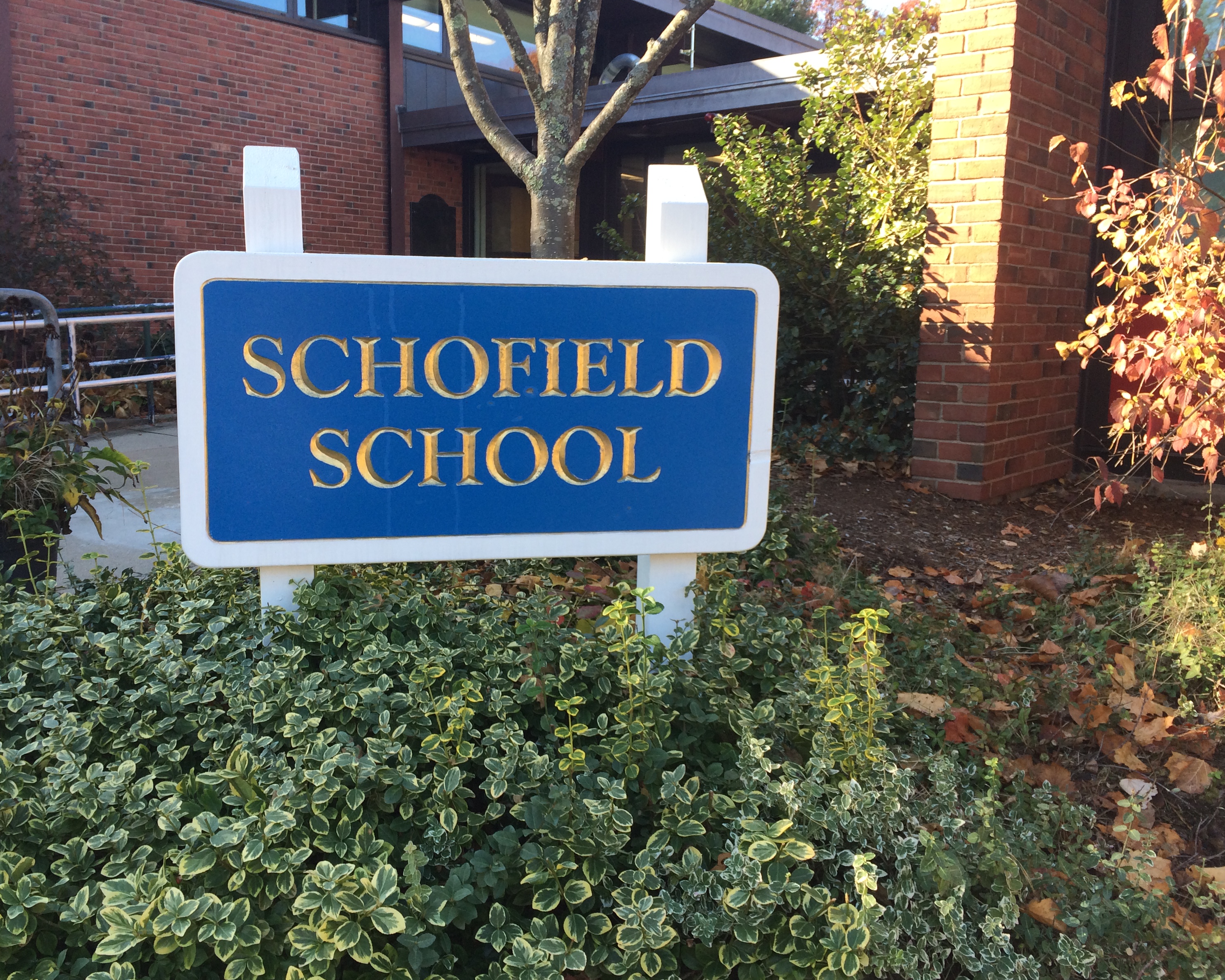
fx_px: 1124
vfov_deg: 47.1
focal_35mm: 31
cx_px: 561
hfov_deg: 57.1
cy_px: 487
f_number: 2.2
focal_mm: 4.15
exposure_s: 1/211
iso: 32
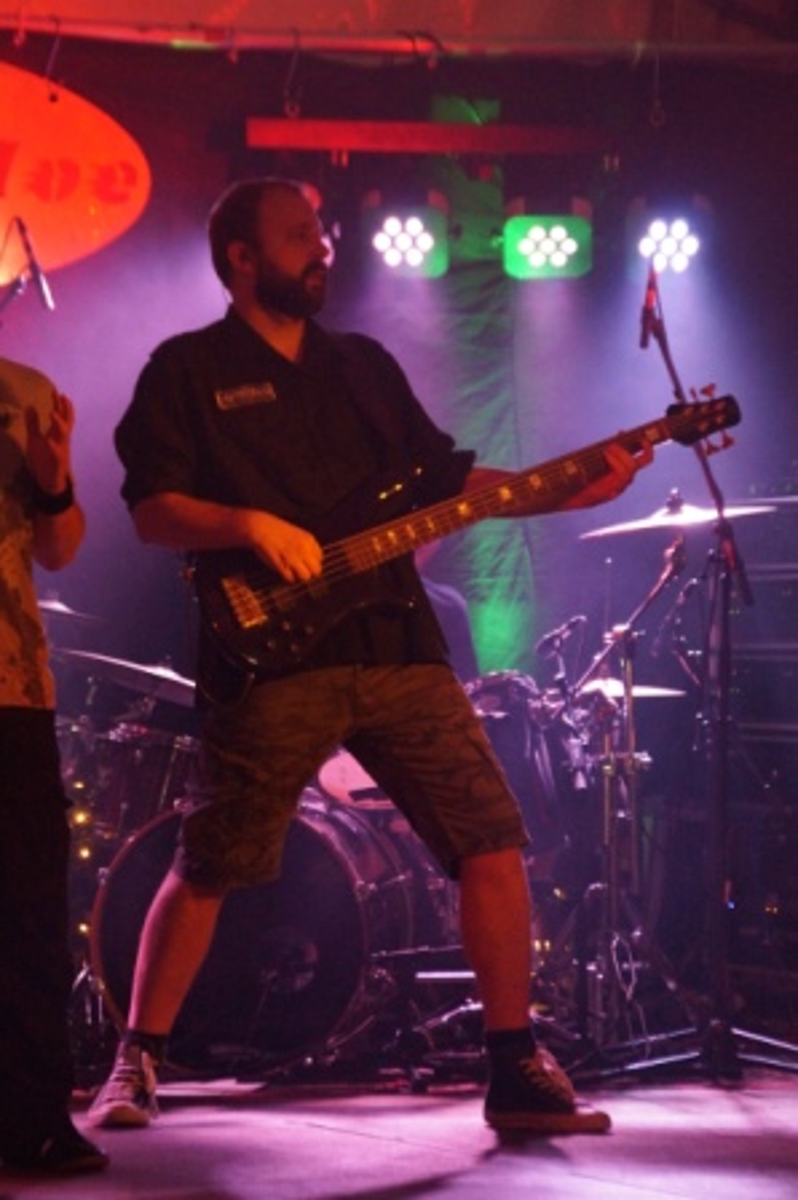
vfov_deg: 10.6
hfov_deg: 7.0
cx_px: 399
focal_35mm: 195
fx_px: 6493
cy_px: 600
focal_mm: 130
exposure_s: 1/50
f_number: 5.6
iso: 3200
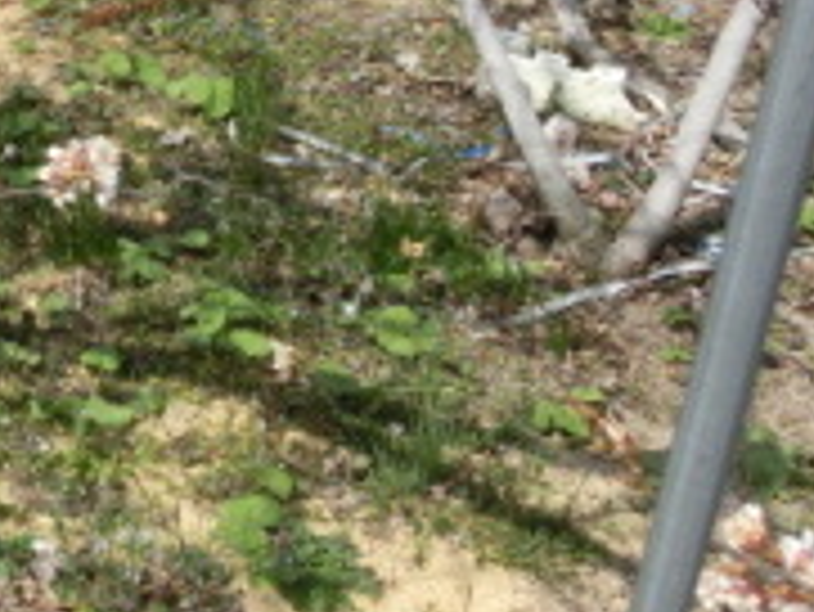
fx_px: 1624
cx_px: -252
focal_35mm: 69
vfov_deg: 20.5
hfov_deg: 24.5
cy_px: -38
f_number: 8
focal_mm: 4.4
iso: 80
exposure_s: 1/200
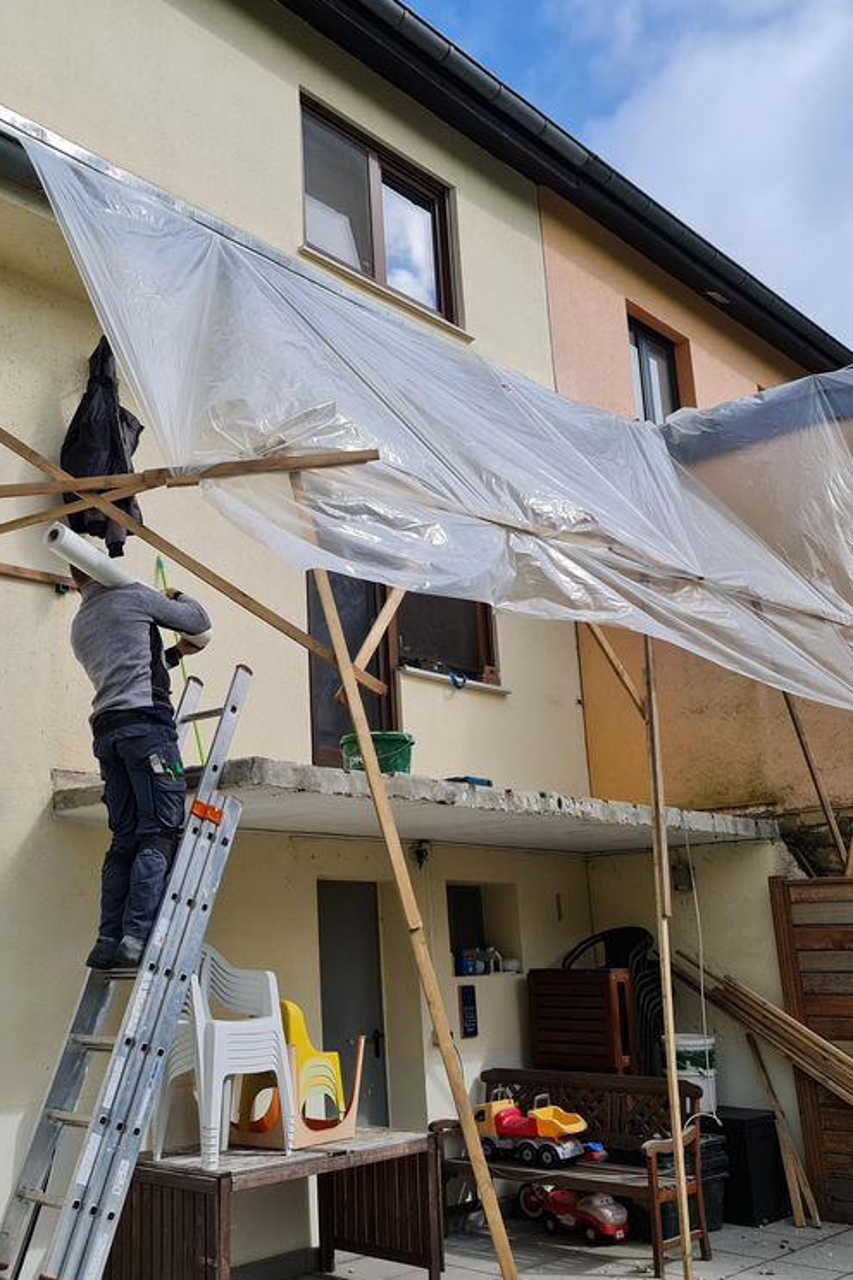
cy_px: 641
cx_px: 303
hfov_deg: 37.5
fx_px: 1244
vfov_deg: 54.4
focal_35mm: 35
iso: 50
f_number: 1.8
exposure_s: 1/1164
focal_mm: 7
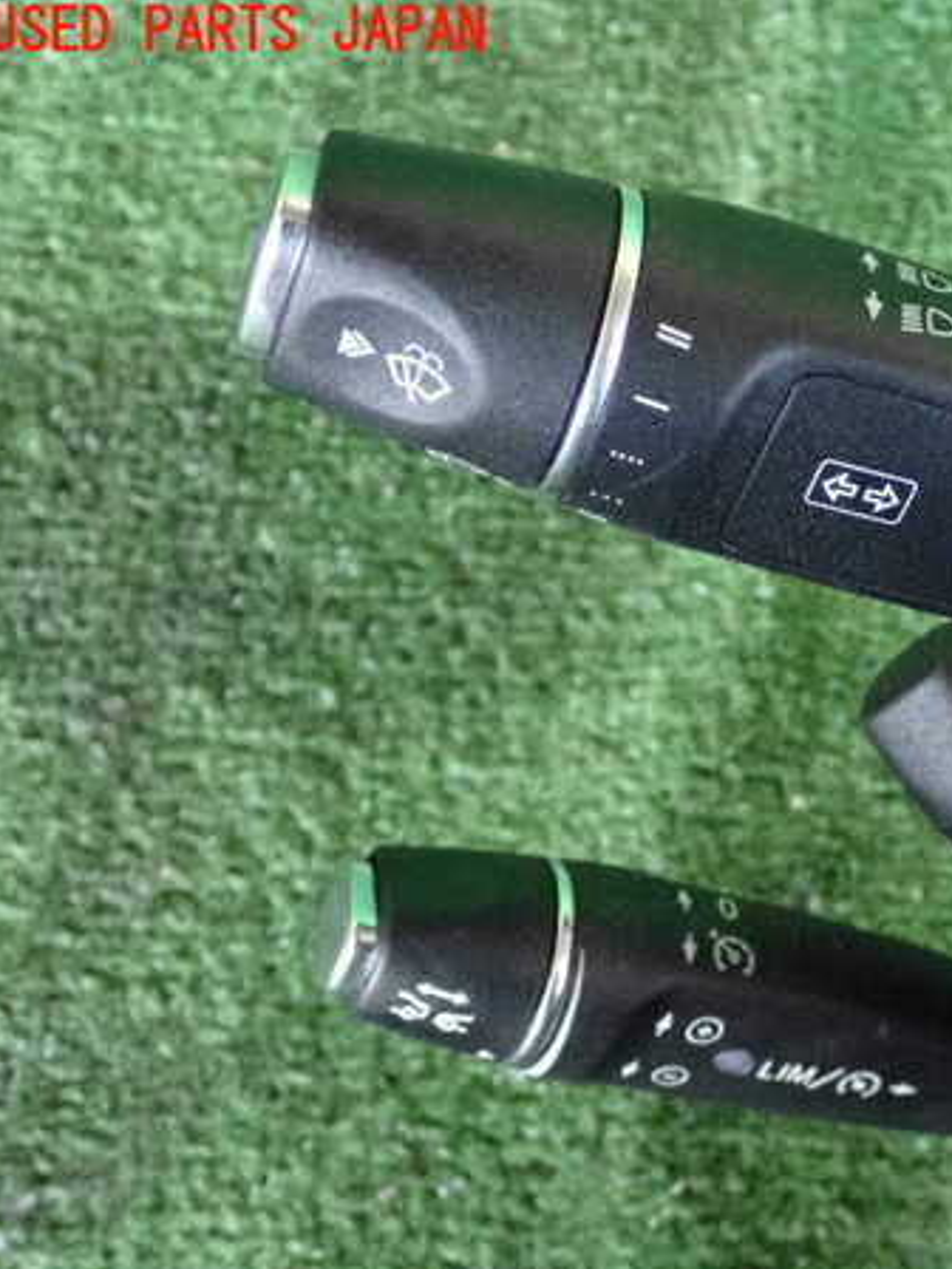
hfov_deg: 22.8
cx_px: 822
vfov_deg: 30.7
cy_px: 634
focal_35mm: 63
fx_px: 2310
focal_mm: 8.4
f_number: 3.1
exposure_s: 1/125
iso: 4000
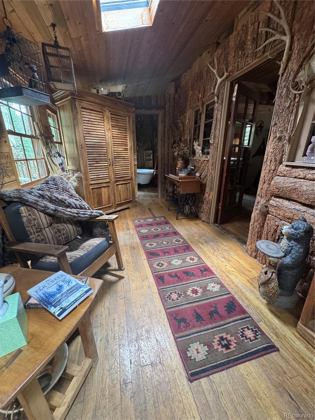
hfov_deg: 85.7
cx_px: 158
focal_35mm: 14
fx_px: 170
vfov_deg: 102.1
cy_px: 210
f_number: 2.2
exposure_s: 1/60
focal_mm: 2.22
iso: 400
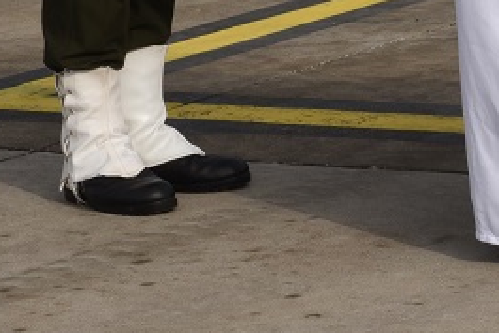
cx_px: 902
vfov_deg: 4.8
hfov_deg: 7.1
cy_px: -297
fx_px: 3911
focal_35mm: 282
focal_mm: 62
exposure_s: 1/200
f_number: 22
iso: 360
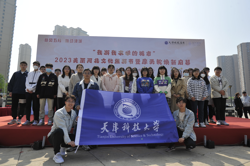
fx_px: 153
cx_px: 125
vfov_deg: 57.2
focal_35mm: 22
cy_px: 83
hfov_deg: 78.6
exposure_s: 1/1000
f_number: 7.1
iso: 320
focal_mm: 22
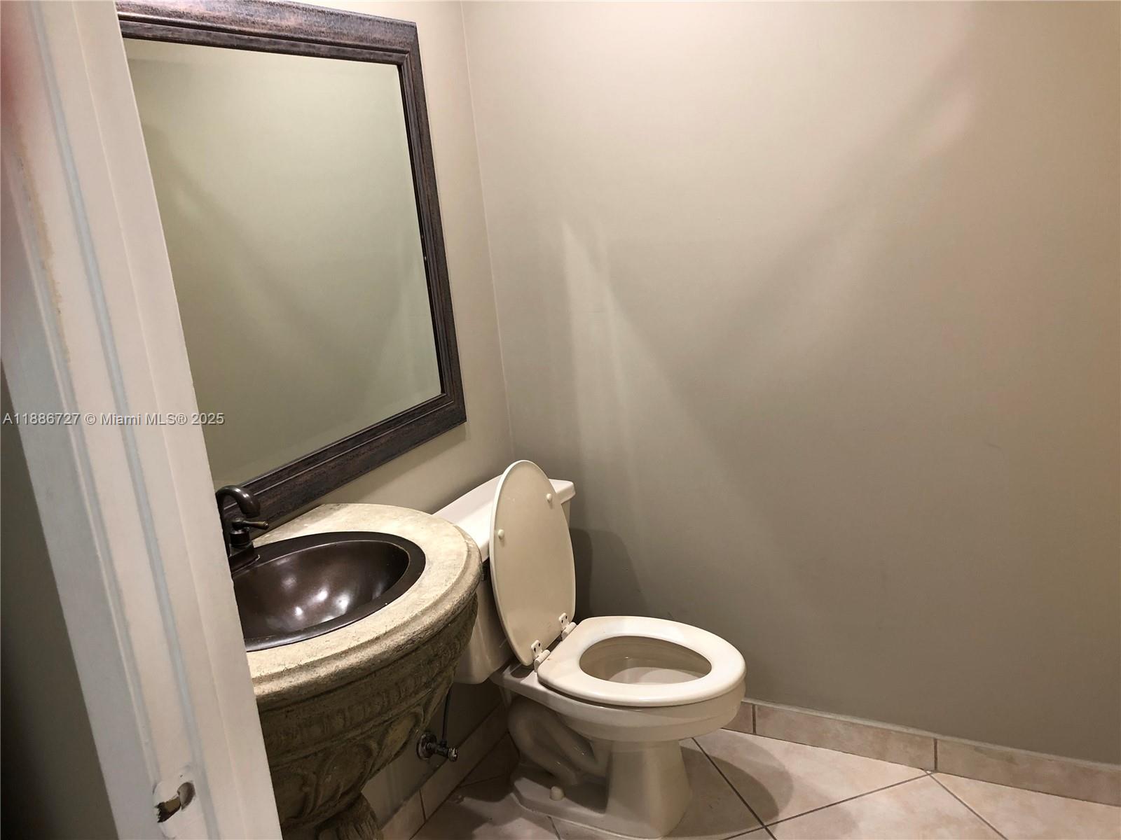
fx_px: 907
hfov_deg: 63.4
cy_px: 420
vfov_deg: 49.7
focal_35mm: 28
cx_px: 560
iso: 40
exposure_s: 1/20
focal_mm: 4
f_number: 1.8
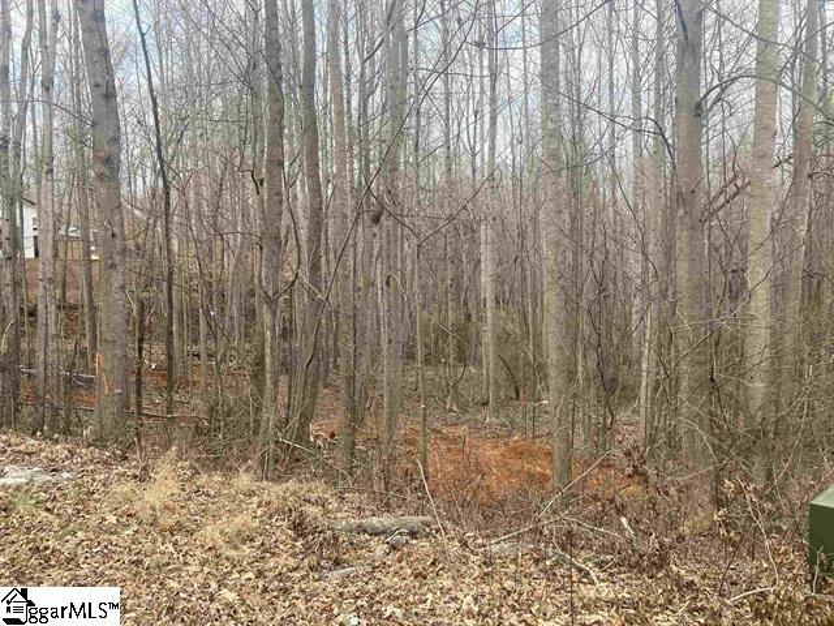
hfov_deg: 63.4
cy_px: 313
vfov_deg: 49.7
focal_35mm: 28
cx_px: 417
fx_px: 675
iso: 64
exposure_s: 1/121
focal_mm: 3.99
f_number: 1.8
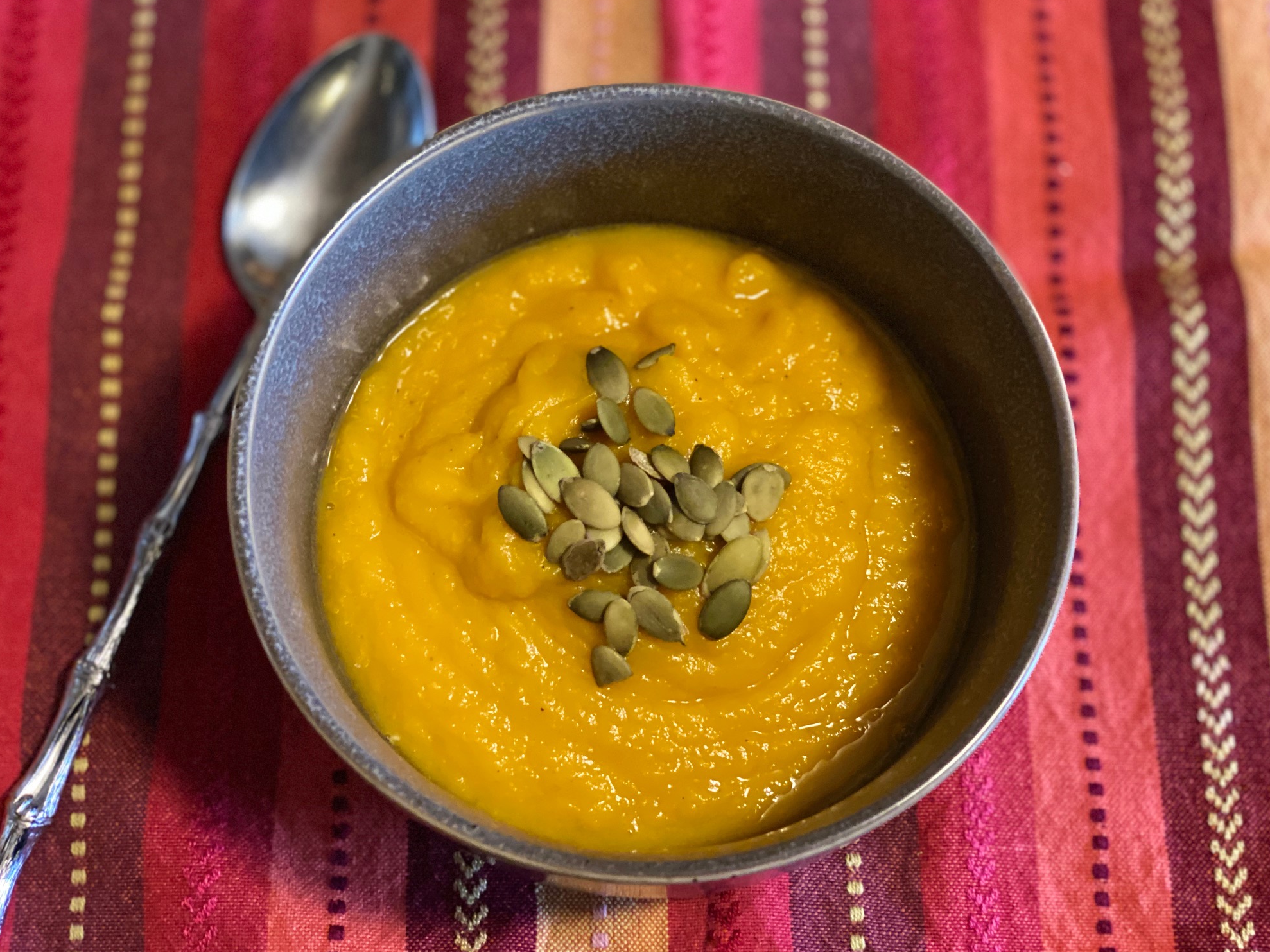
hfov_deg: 36.2
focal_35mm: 53
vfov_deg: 27.5
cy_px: 476
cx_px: 639
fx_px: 1944
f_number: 2
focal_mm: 6
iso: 400
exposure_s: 1/15
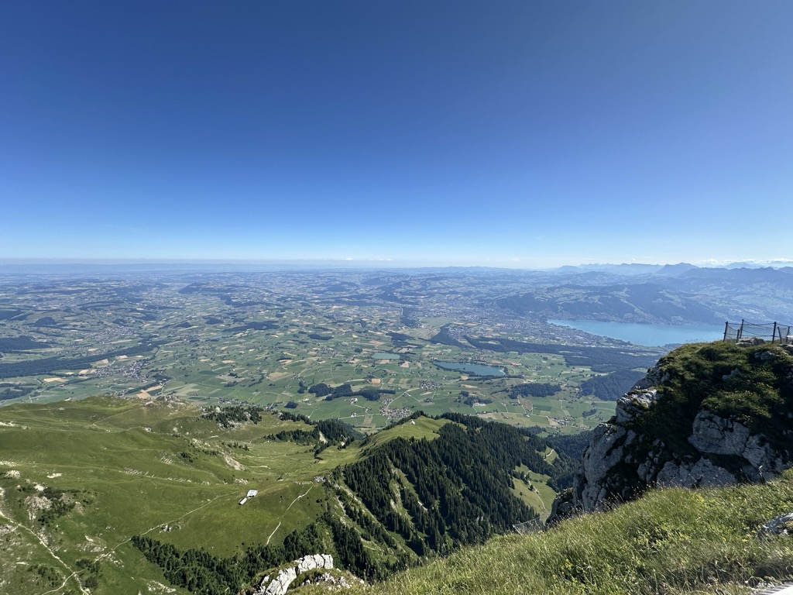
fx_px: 321
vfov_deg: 85.7
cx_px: 396
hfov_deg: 102.1
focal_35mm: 14
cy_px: 298
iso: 50
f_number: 2.2
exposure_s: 1/2747
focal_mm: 2.22
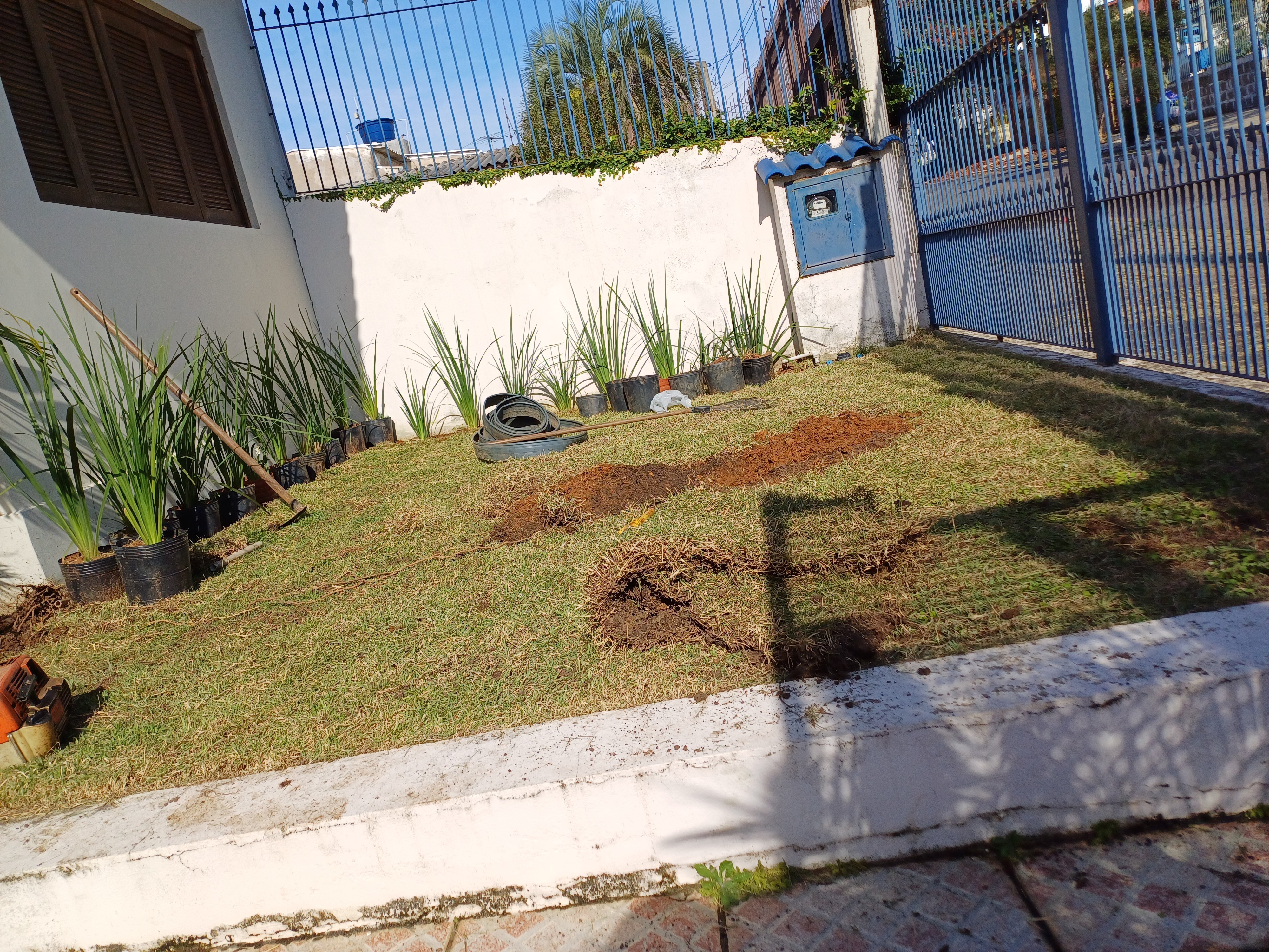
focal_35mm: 25
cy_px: 476
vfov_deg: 54.9
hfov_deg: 69.4
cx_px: 634
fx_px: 916
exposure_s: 1/1565
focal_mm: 4.65
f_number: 1.8
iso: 50
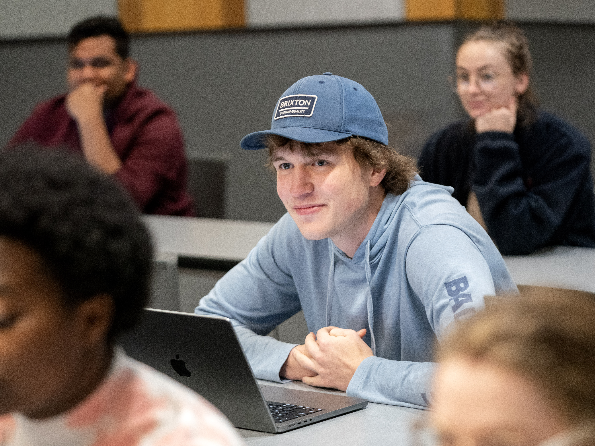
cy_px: 218
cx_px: 312
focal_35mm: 123
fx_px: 2114
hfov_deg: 16.0
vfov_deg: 12.0
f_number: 3.2
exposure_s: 1/160
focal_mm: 108
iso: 5000
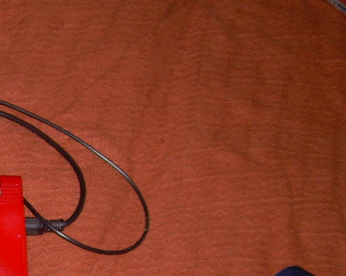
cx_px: -102
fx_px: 1004
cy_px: 282
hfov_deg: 18.3
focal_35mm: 98
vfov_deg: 15.4
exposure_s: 1/60
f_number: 2.8
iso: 50
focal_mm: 6.3
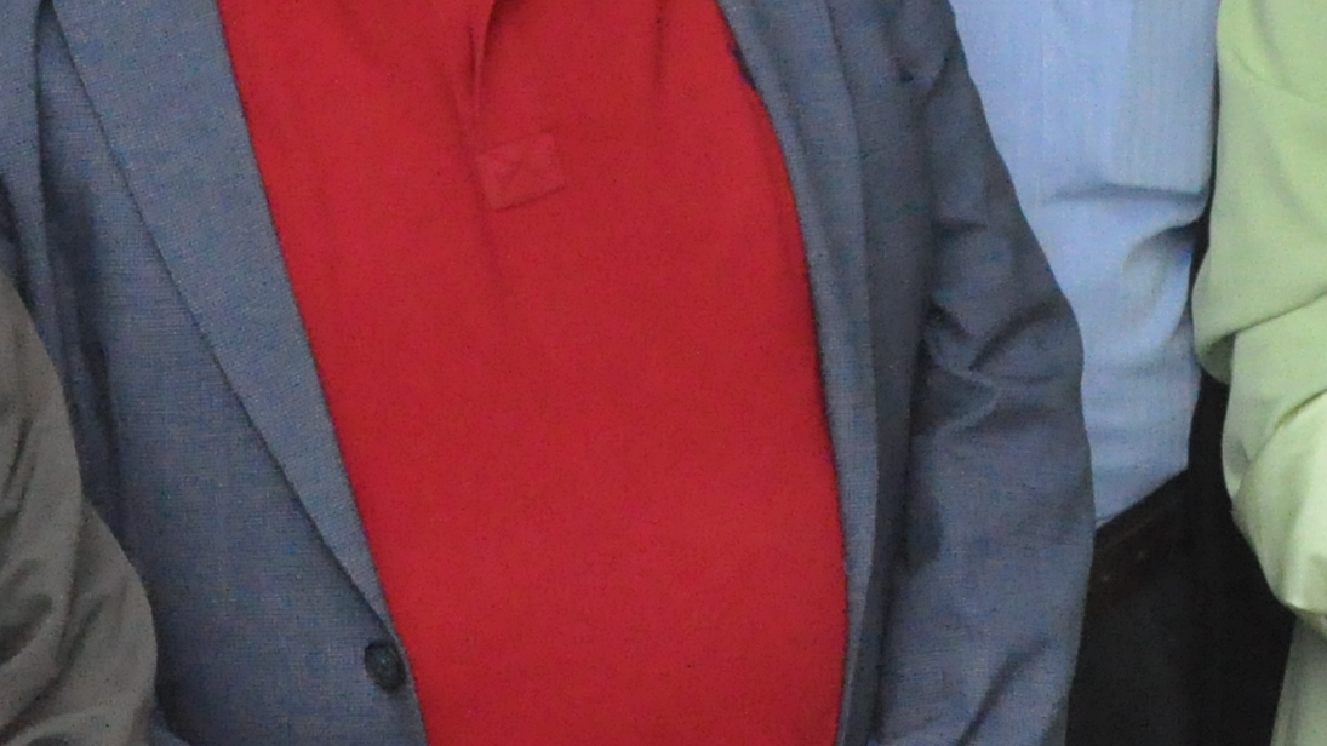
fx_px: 7567
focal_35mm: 215
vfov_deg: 5.6
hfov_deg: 9.9
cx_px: 1317
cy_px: -299
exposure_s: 1/500
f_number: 11
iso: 3200
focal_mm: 35
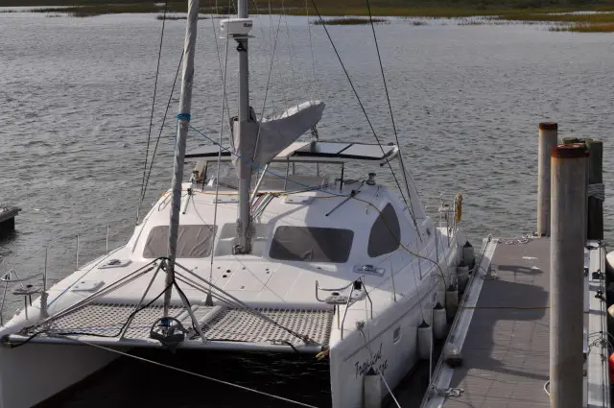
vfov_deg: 16.5
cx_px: 307
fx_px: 1405
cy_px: 204
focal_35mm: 82
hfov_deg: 24.6
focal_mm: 55
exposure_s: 1/500
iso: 200
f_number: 11
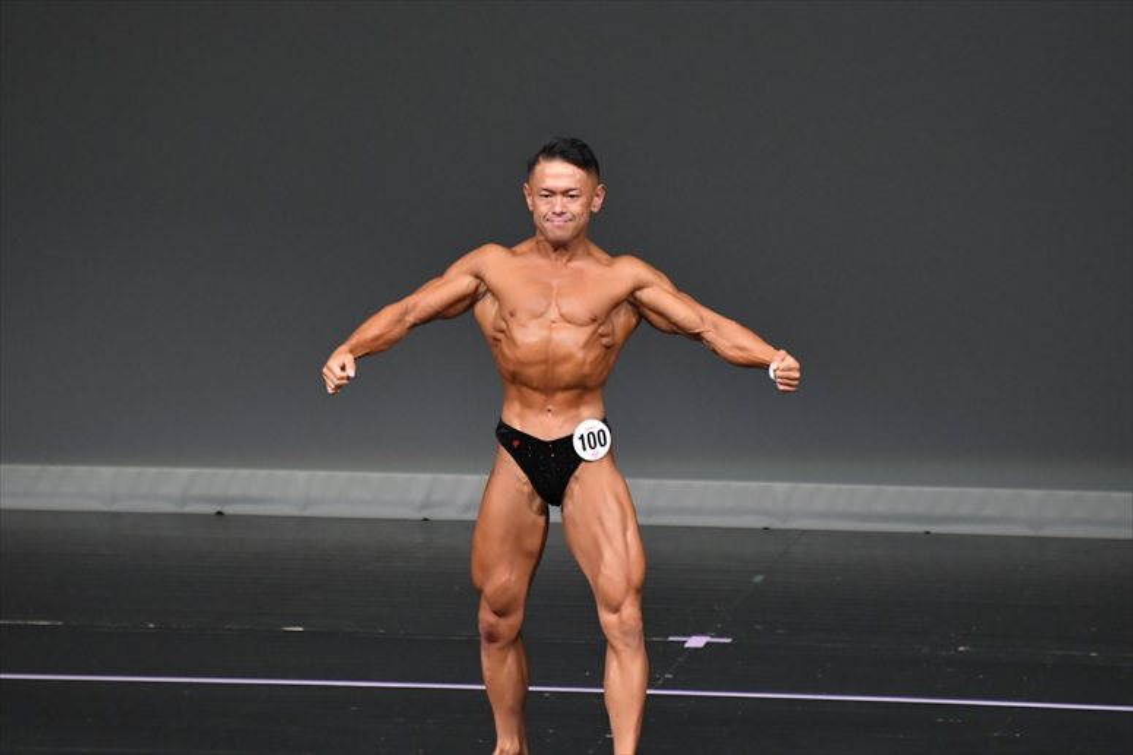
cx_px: 566
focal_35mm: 375
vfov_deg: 3.7
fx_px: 11796
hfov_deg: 5.5
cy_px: 378
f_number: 5.6
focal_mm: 250
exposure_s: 1/400
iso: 4000
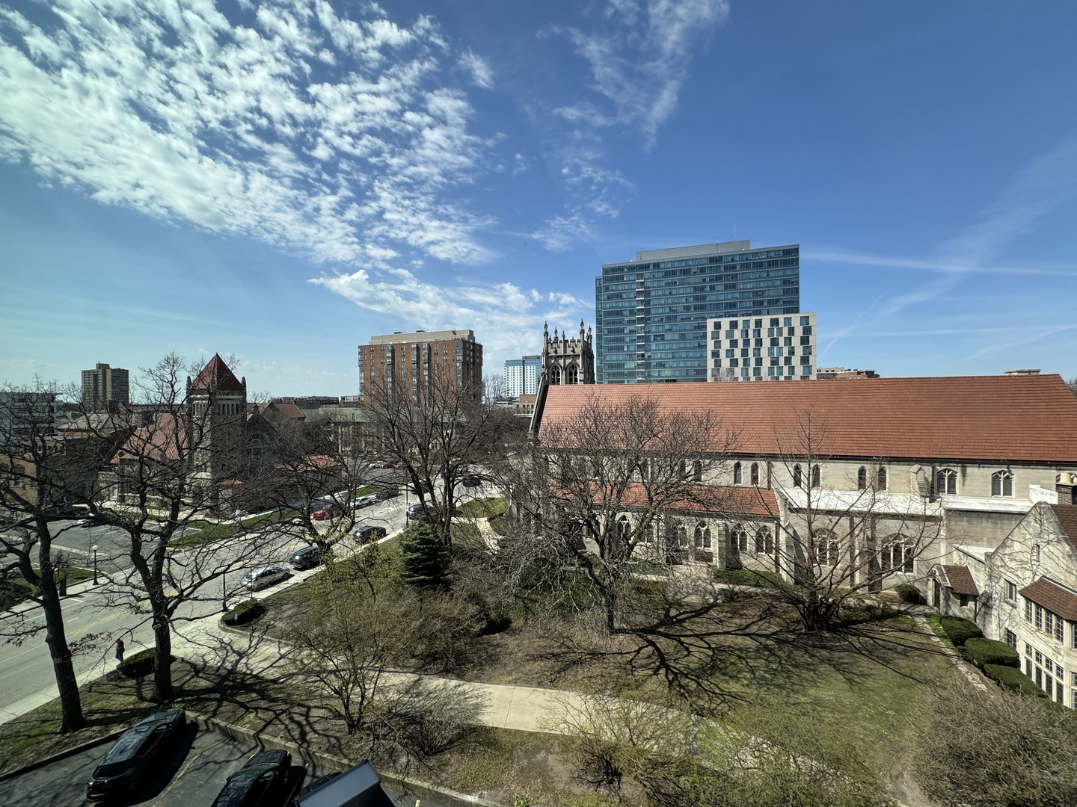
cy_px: 404
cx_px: 538
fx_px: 436
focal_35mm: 14
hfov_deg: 102.1
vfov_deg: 85.7
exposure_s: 1/1277
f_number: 2.2
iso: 40
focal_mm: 2.22
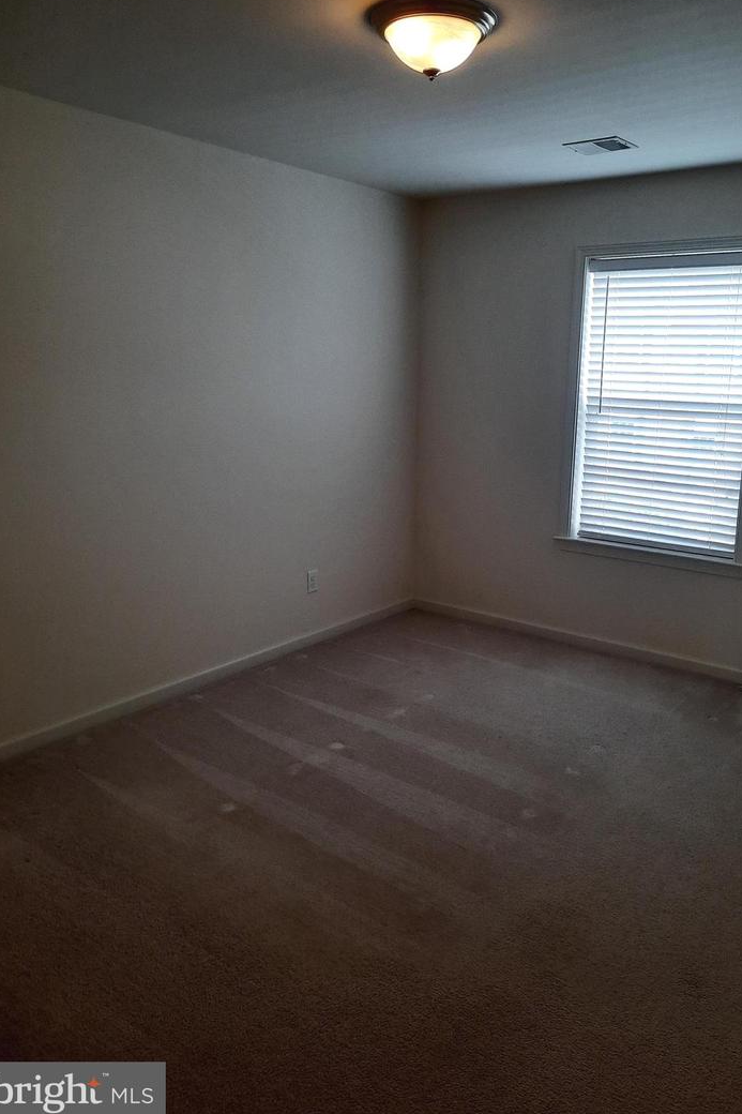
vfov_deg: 67.4
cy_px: 545
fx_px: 835
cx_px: 411
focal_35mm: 27
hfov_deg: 47.8
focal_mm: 4.6
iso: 160
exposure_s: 1/60
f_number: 2
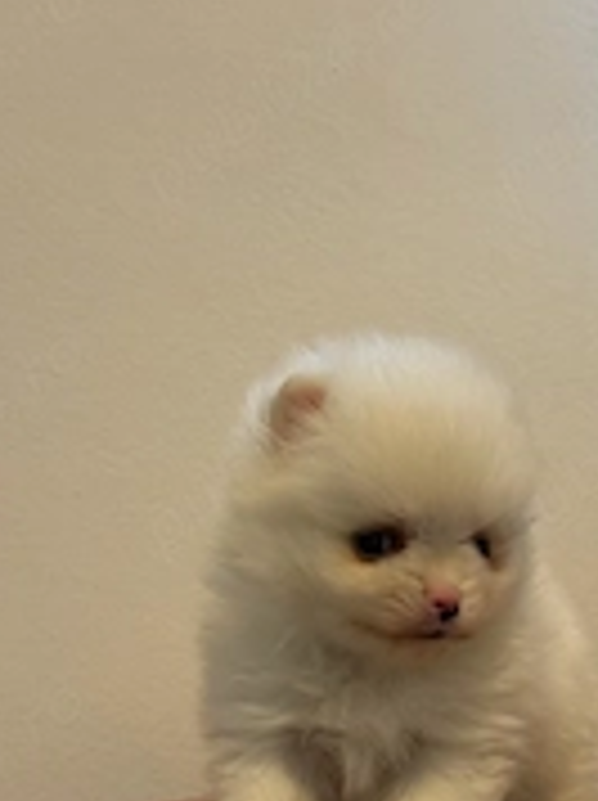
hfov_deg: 26.9
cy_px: 495
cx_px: 378
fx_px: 1247
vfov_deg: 35.4
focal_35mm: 54
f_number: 1.78
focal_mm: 6.76
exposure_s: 1/100
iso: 125
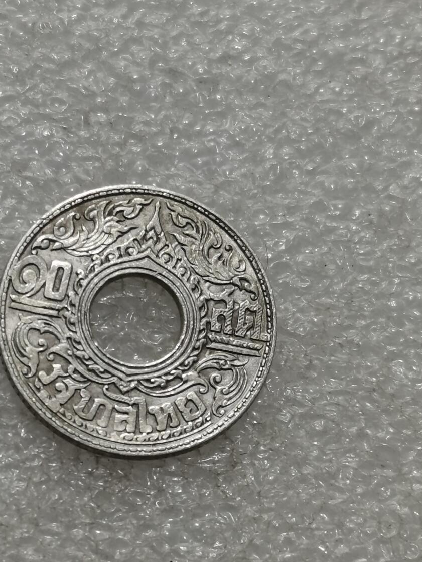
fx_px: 1853
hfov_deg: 13.0
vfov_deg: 17.3
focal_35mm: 114
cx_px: 126
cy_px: 293
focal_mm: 5.58
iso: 50
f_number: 1.8
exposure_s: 1/134
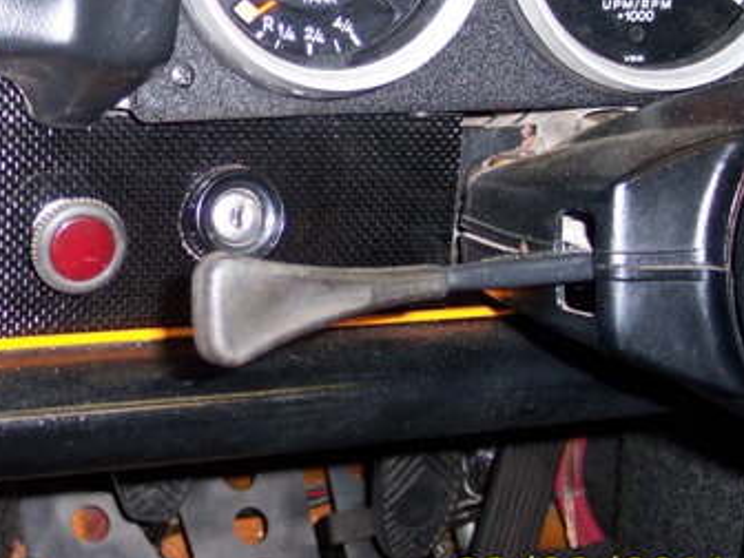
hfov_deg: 27.5
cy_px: 200
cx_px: 128
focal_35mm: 69
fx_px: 1483
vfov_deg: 21.3
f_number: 2.8
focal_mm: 8
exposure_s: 1/30
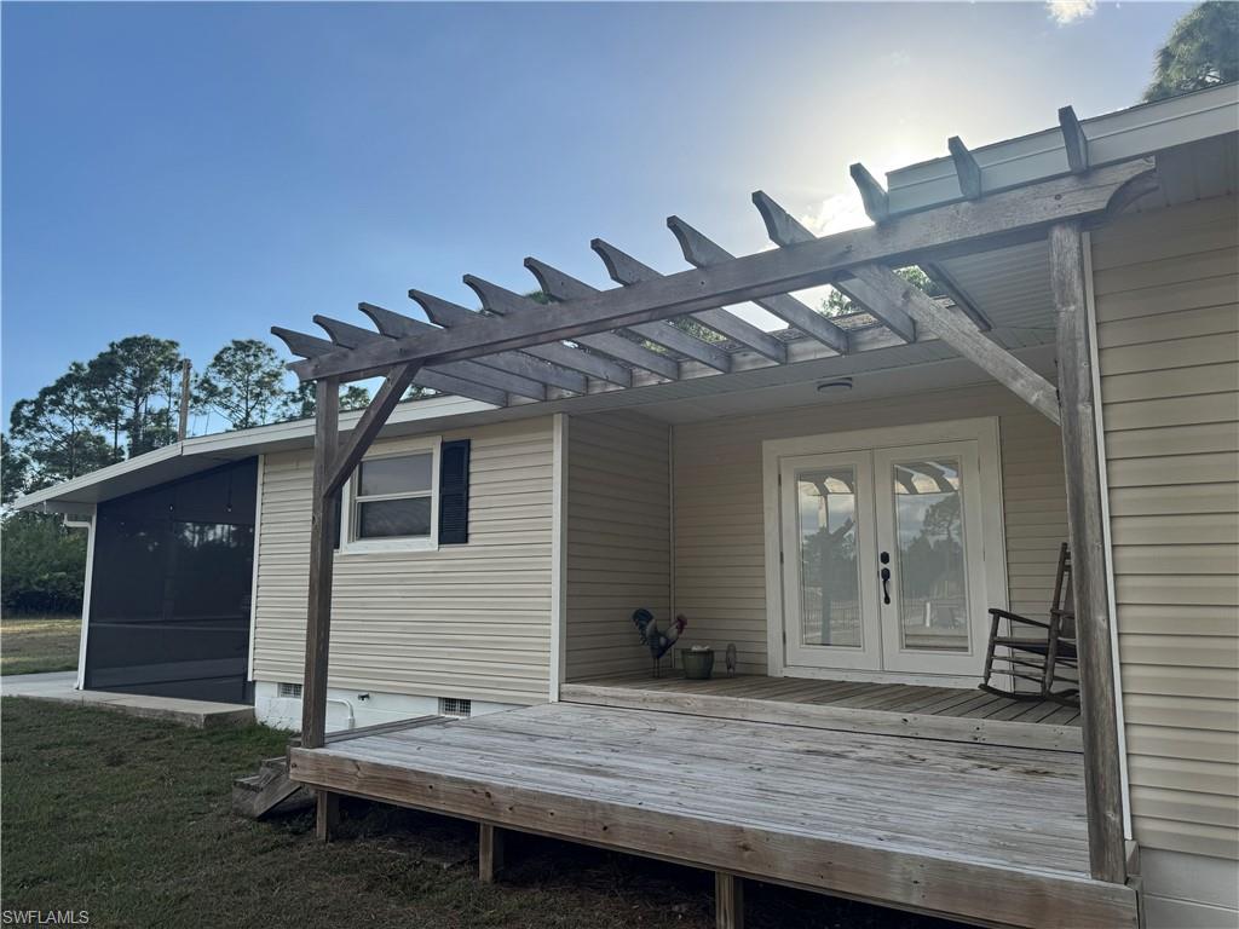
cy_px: 464
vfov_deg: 56.8
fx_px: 859
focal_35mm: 24
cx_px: 620
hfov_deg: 71.6
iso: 80
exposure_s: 1/3597
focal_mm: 6.76
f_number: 1.78
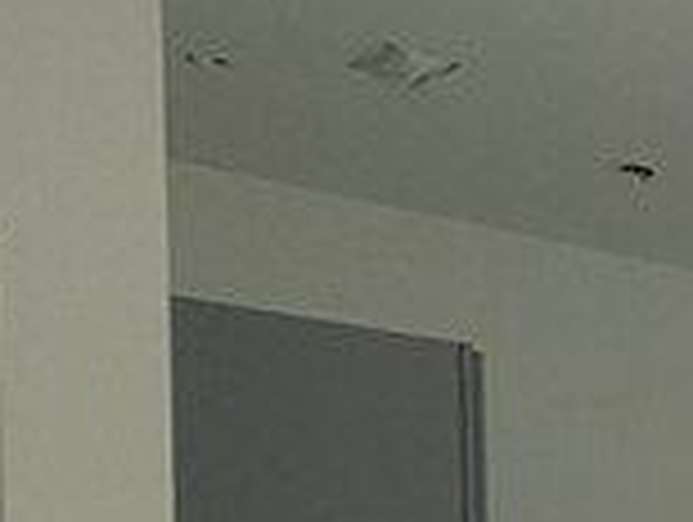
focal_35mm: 93
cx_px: 1602
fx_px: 1865
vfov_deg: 14.8
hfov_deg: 14.7
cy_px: 788
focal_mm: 2.22
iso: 80
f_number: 2.2
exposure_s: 1/99
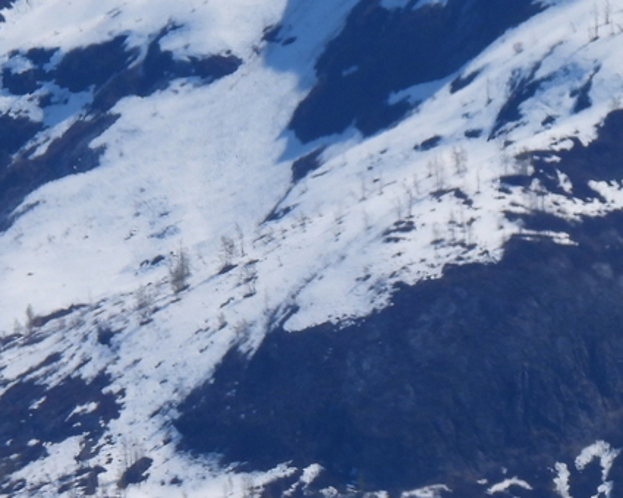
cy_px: 91
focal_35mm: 1176
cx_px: 526
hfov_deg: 1.6
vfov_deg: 1.3
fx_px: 21684
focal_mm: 71.4
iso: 100
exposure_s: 1/1600
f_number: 5
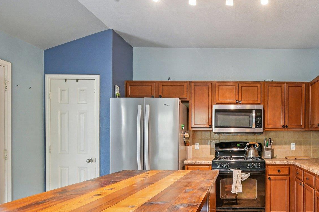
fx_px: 239
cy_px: 127
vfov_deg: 47.6
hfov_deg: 63.0
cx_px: 244
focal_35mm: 27
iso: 400
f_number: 8
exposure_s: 1/4
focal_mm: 10
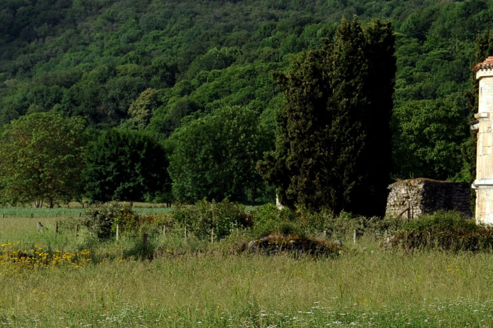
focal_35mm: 193
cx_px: 771
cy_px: -198
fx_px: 2641
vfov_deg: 7.0
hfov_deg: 10.3
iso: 200
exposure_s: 1/640
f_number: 8
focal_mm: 60
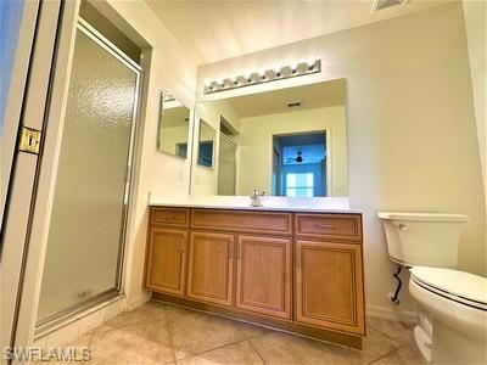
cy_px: 182
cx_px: 244
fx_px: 197
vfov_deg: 85.7
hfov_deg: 102.1
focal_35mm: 14
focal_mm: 2.22
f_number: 2.2
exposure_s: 1/120
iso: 100
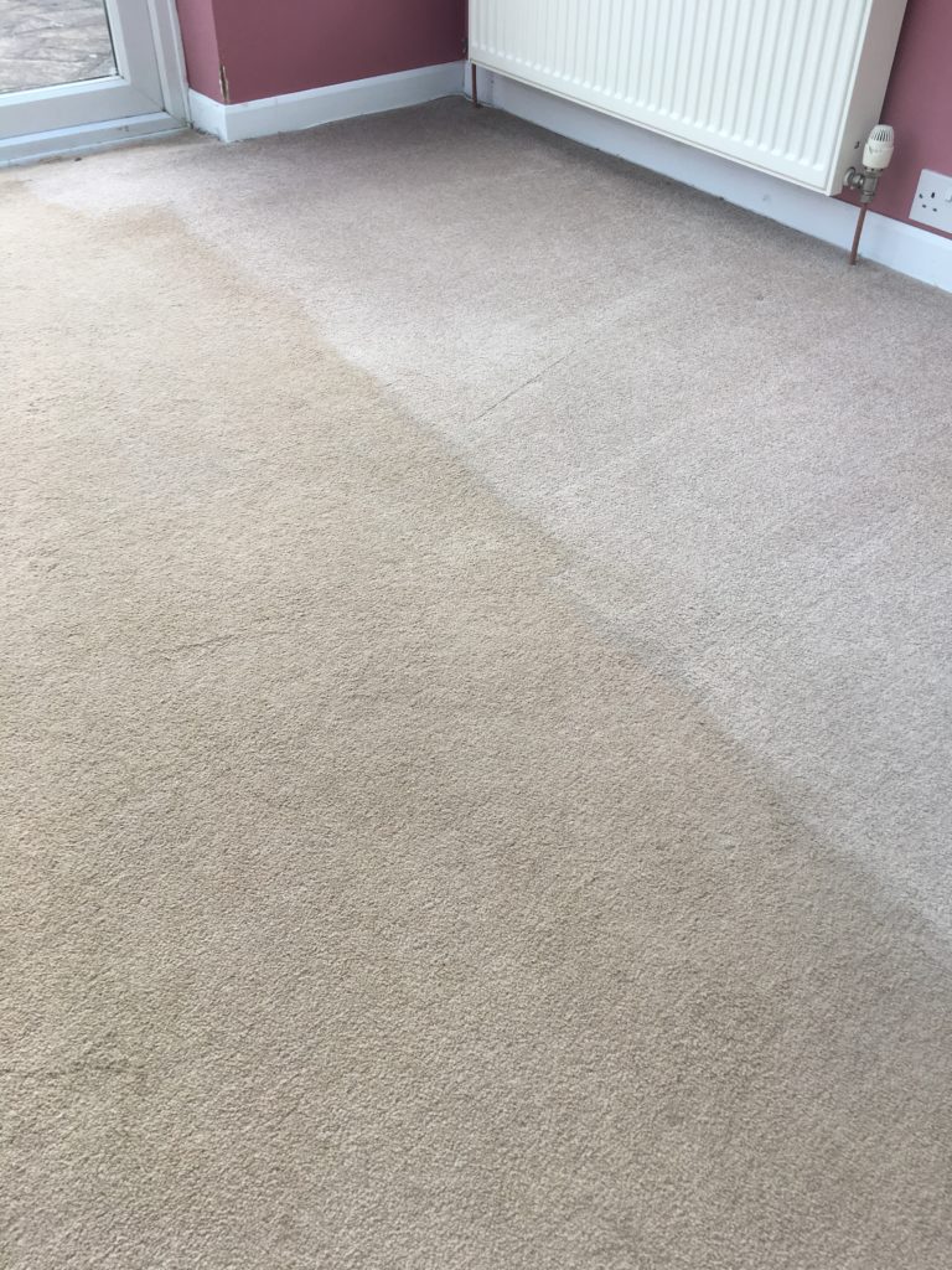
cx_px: 476
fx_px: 1063
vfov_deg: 61.7
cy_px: 635
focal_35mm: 29
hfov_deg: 48.2
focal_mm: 4.15
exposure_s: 1/134
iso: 25
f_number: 2.2
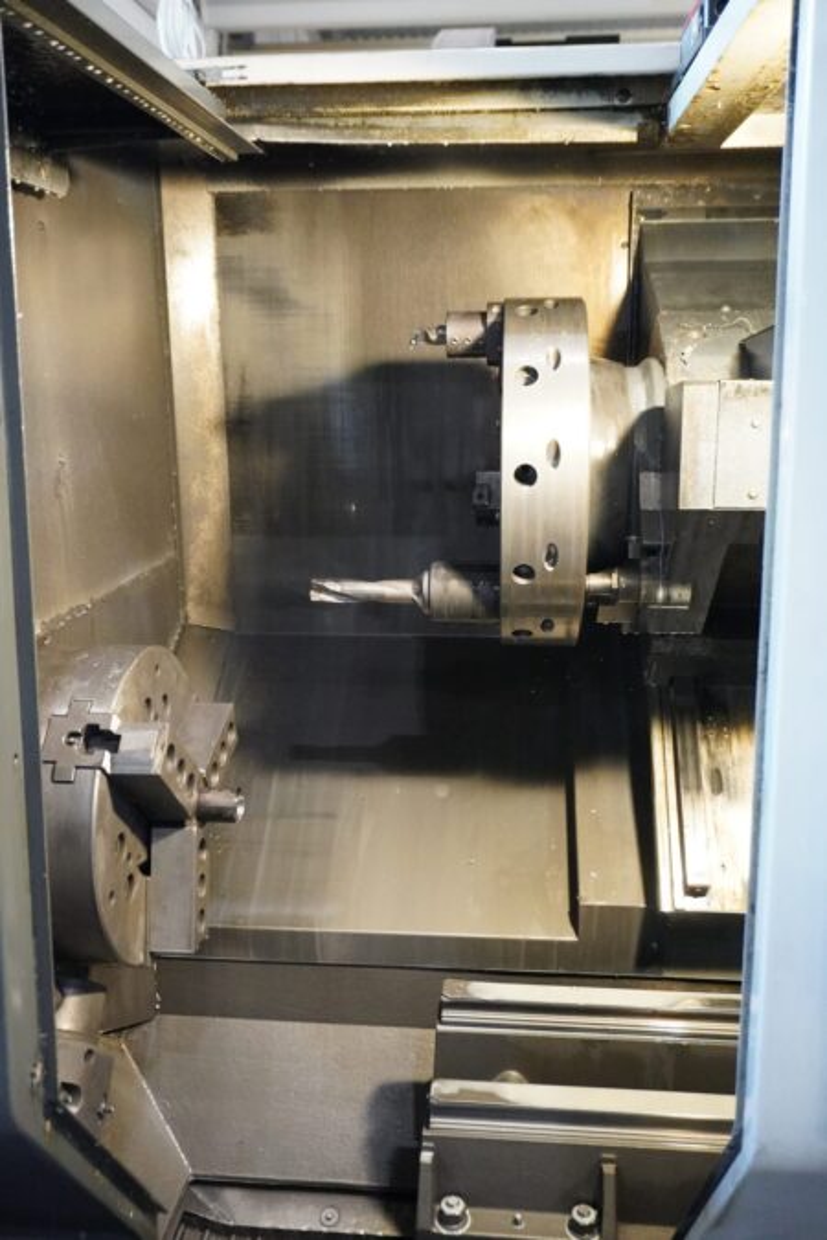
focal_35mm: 30
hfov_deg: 43.6
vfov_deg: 61.9
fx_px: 1034
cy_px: 620
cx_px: 414
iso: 6400
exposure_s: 1/100
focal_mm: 20
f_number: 4
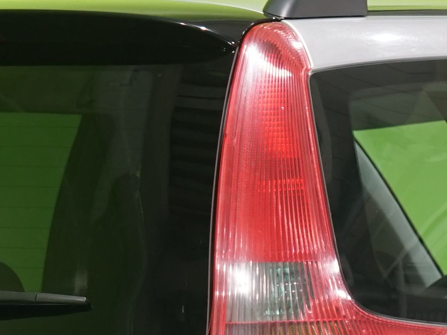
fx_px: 4803
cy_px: 424
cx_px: 317
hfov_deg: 5.3
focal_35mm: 372
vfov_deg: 4.0
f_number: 5.6
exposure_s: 1/20
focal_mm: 68
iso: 500
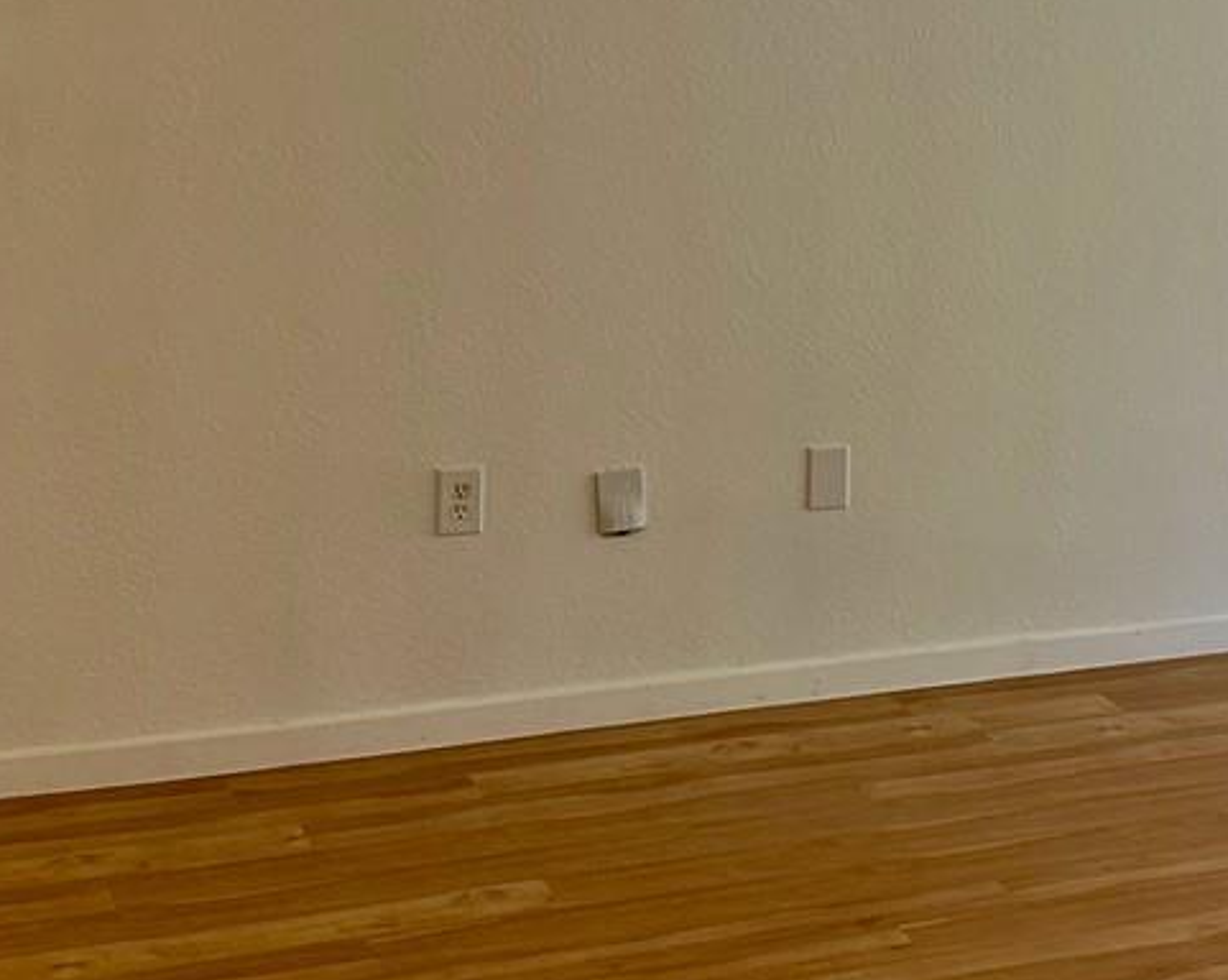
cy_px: 207
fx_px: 2833
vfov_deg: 19.5
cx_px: 1279
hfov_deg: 23.3
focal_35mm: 78
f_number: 1.78
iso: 100
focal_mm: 6.86
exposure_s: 1/145
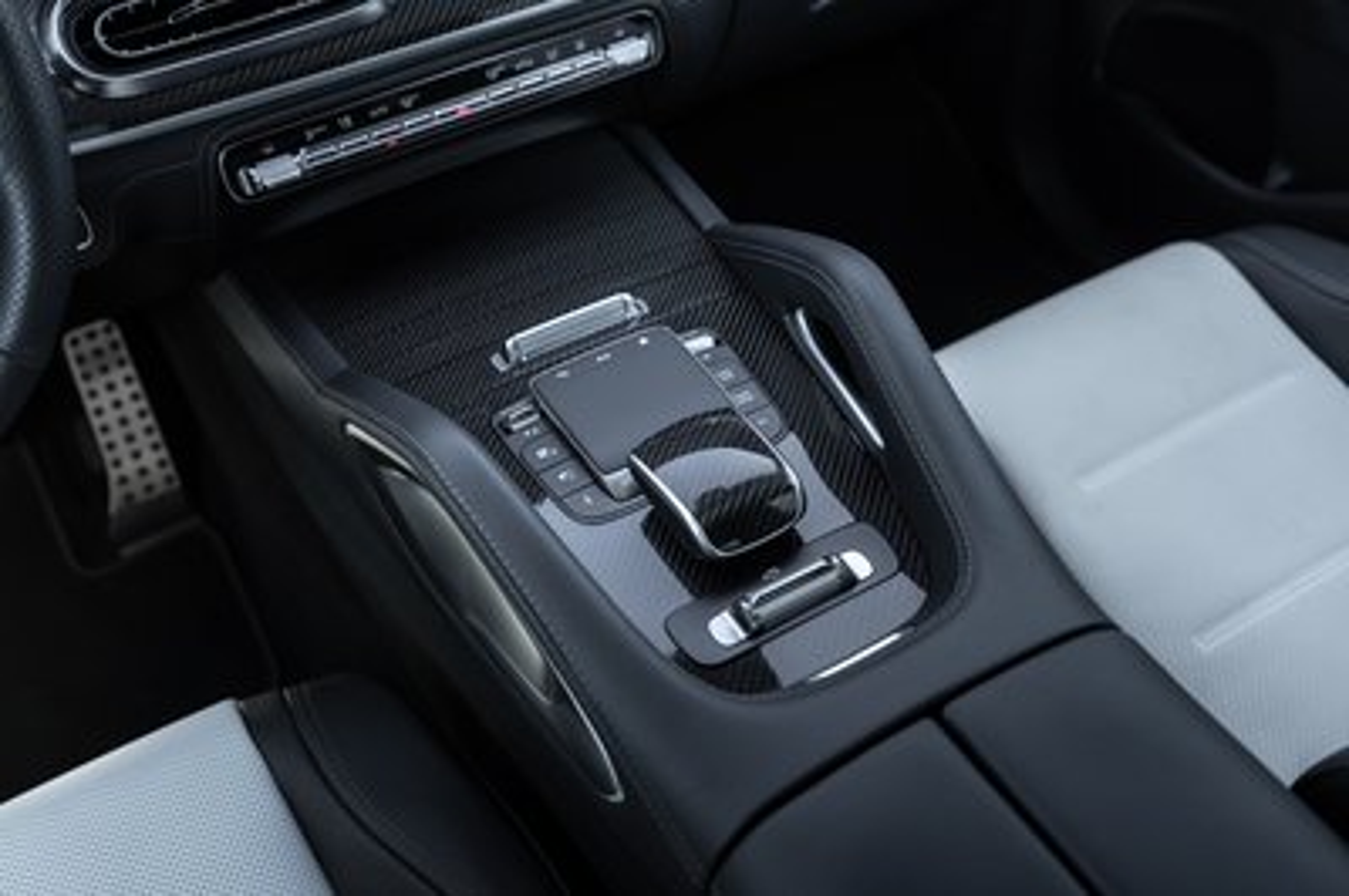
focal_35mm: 33
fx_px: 1236
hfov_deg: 57.3
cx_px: 674
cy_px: 448
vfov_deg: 39.9
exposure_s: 1/100
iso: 100
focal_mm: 33
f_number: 3.5
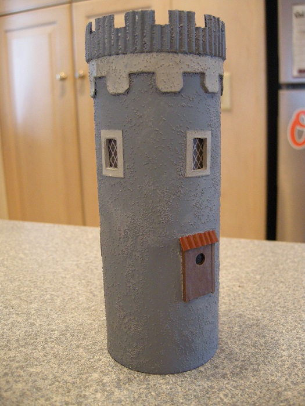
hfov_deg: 40.7
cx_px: 152
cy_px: 203
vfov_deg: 52.6
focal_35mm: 35
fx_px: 411
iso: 400
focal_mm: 7.5
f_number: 2.7
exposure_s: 1/21.5
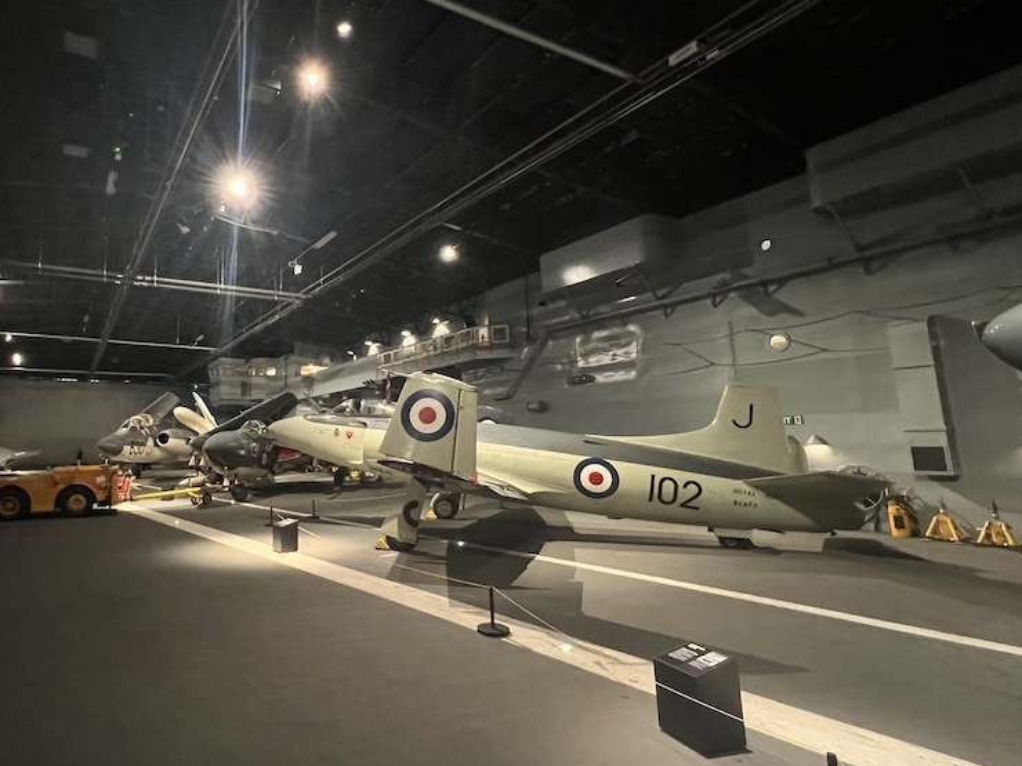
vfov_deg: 71.5
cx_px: 331
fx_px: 531
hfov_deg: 84.4
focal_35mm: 18
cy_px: 355
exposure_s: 1/28
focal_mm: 1.57
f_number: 1.8
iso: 1000
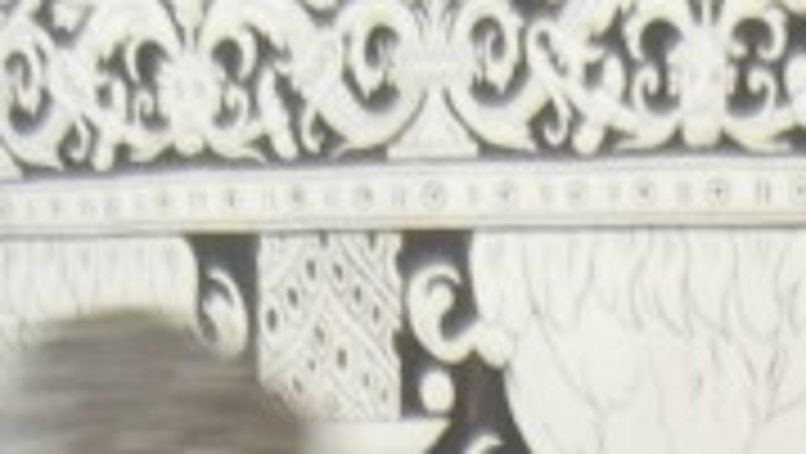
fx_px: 4000
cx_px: 905
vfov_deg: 5.8
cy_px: 1573
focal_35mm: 187
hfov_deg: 11.3
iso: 400
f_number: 3.5
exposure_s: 1/6.2
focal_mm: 5.4
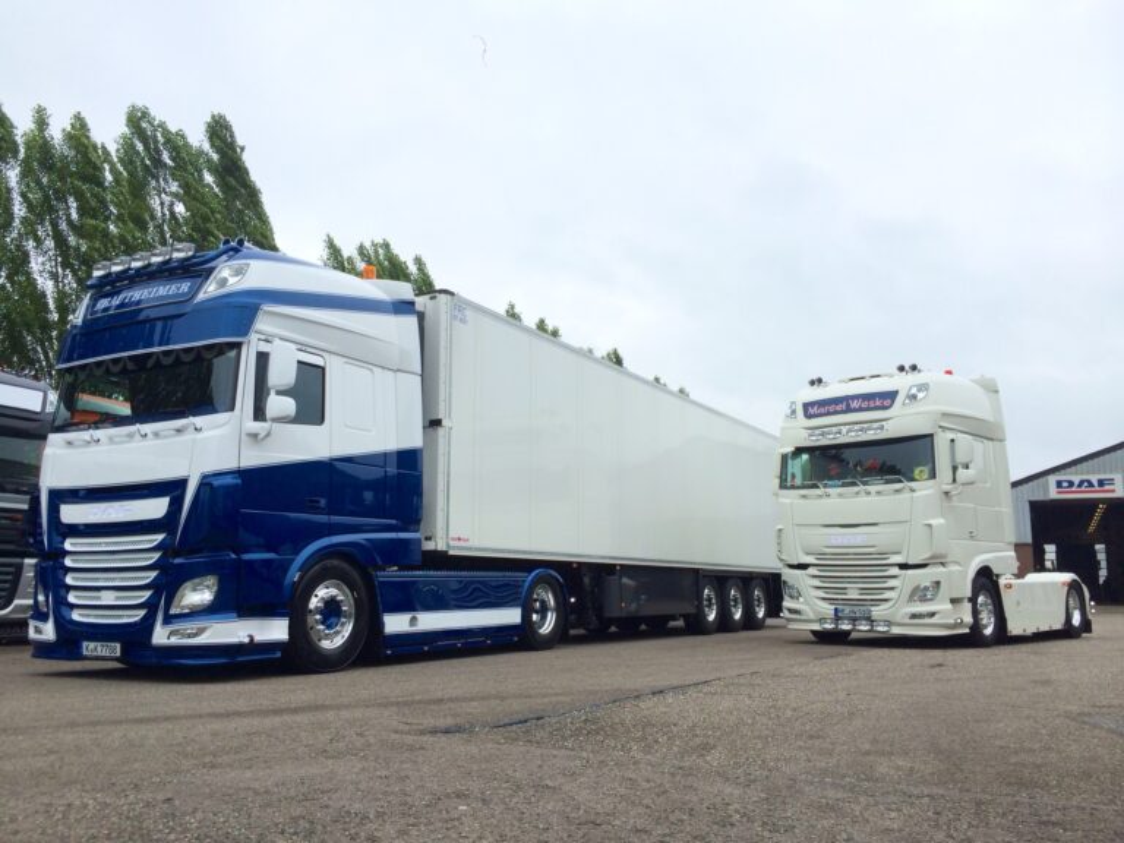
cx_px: 562
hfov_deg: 60.0
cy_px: 422
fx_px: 974
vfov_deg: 46.8
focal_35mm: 30
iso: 32
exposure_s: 1/684
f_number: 2.2
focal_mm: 4.12
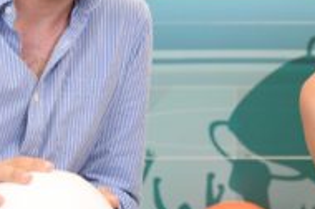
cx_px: 234
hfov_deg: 9.6
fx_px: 1878
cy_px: 32
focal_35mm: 215
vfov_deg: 6.4
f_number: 4
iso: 2500
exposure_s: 1/320
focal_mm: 66
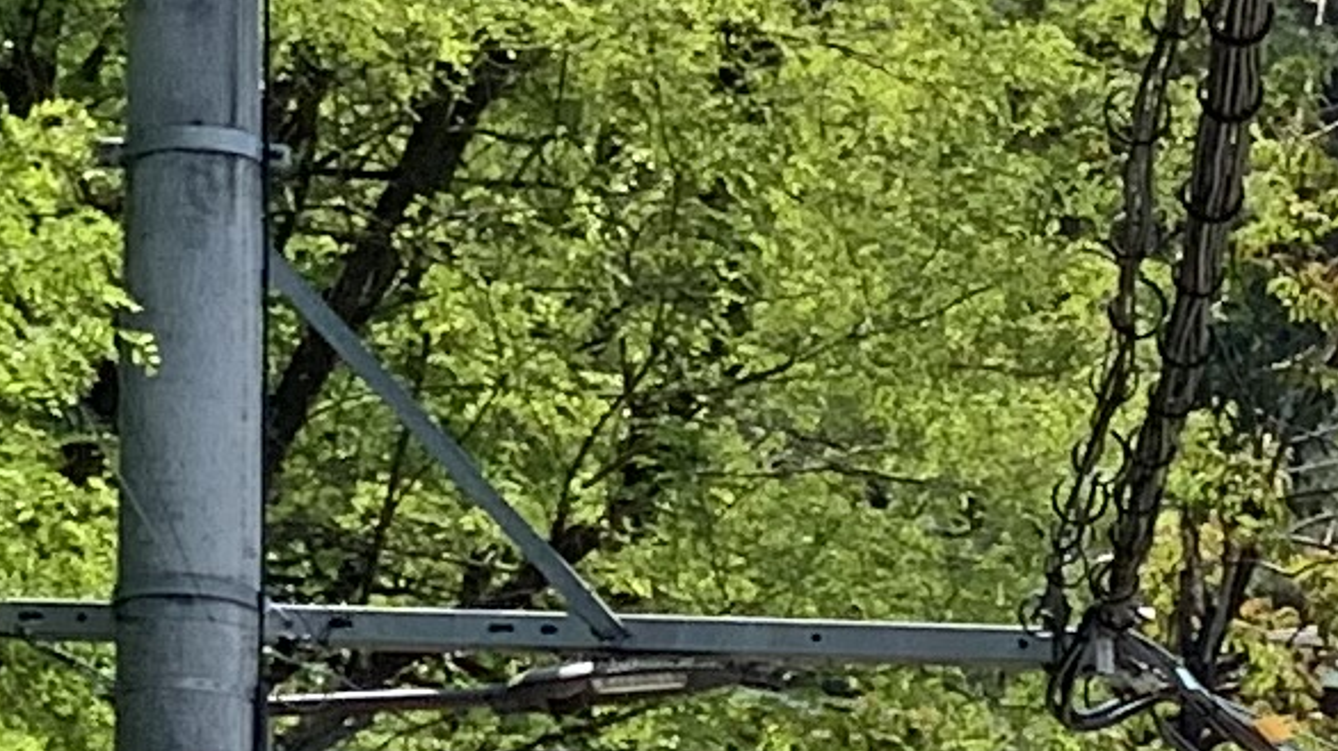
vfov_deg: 3.1
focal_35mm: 390
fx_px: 13830
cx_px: 3142
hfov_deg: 5.4
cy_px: 1822
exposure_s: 1/716
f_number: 2.4
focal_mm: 6
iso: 16
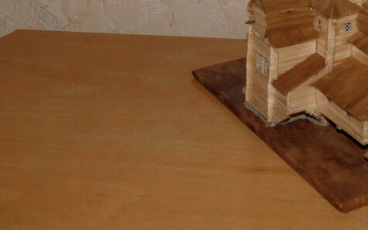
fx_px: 862
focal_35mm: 86
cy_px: -40
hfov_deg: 23.4
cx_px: 333
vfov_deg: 14.7
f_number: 7
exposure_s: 1/30
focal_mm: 6.3
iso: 200
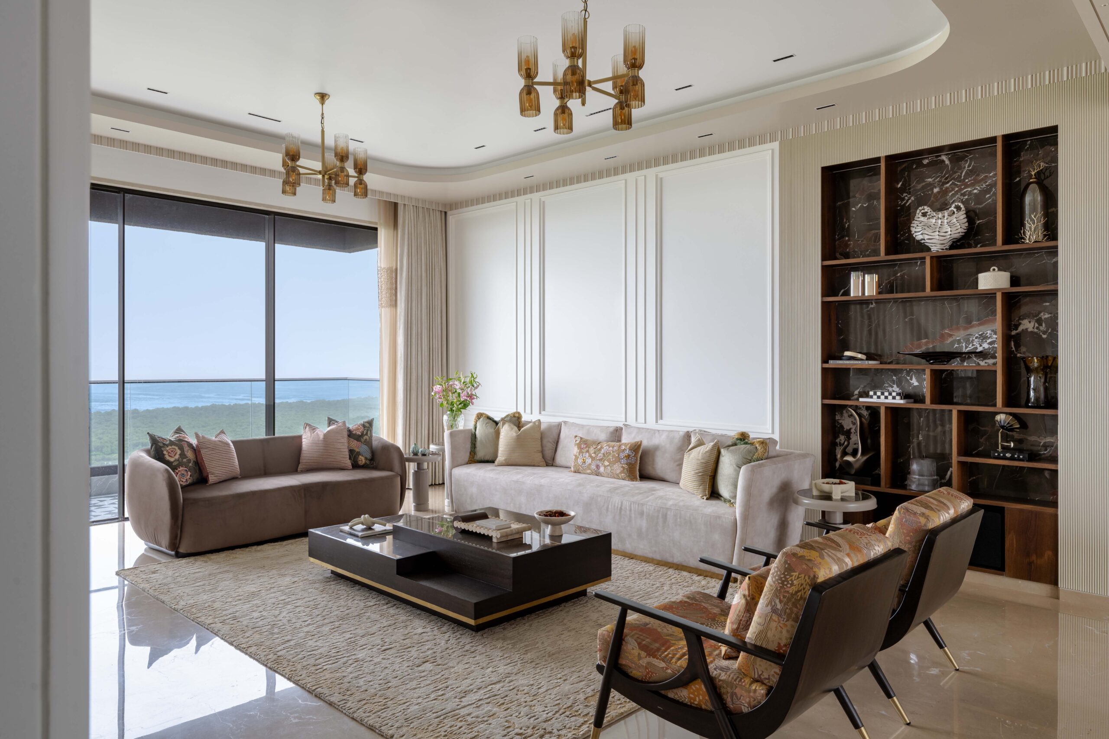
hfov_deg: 73.7
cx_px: 554
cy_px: 370
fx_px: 739
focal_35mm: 24
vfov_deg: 53.1
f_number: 11
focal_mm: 24
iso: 80
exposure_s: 1/1.67
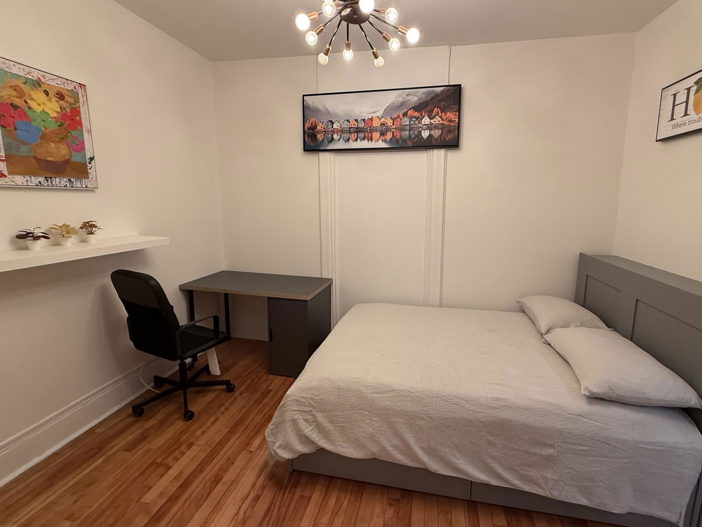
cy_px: 247
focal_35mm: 16
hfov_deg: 94.4
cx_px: 375
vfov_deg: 78.0
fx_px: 324
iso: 200
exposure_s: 1/120
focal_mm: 2.22
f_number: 2.2
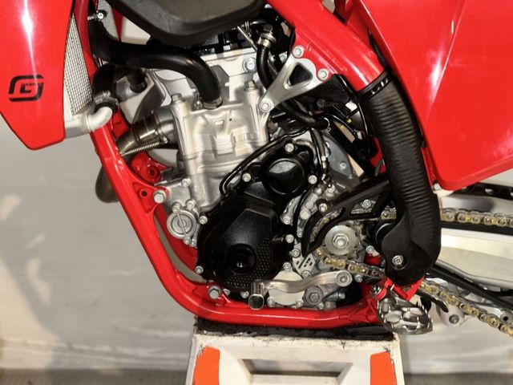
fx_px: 711
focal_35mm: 48
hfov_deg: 39.7
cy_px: 192
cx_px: 256
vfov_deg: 30.3
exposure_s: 1/17
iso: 64
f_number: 1.78
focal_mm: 6.86
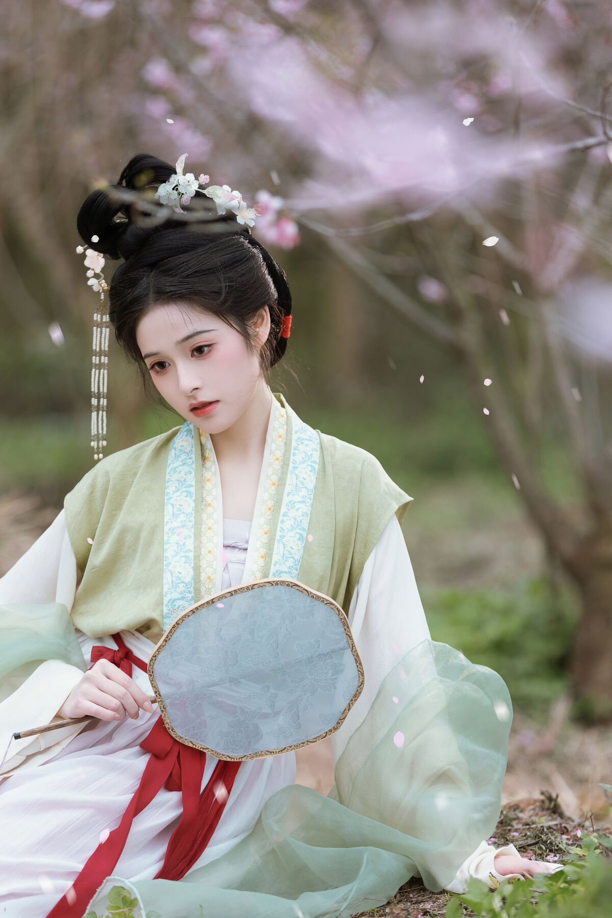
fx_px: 3825
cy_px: 459
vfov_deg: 13.7
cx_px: 306
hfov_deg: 9.1
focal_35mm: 150
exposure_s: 1/320
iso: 125
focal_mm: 150
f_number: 2.8
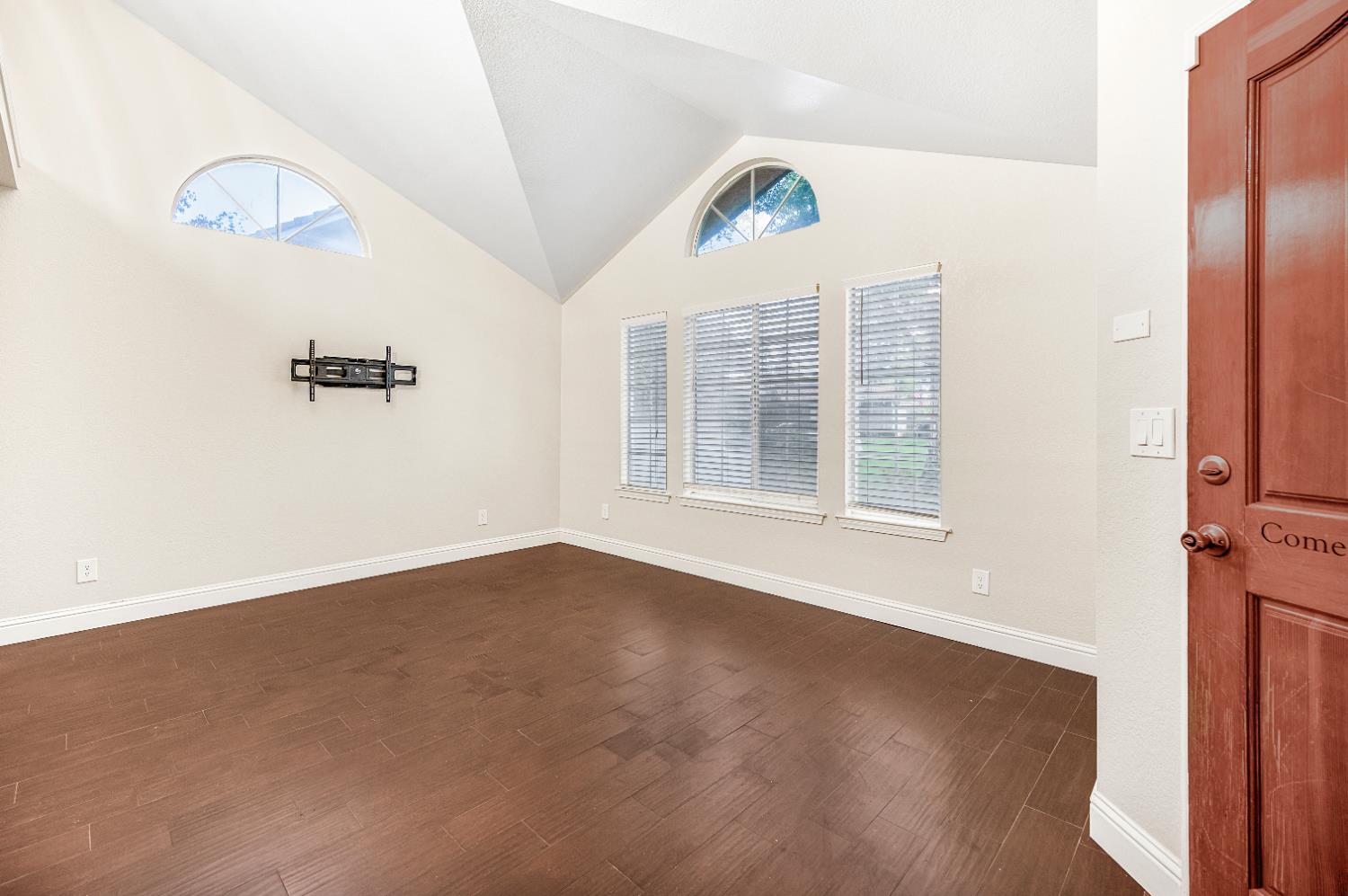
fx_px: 524
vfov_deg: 81.1
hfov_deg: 104.3
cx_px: 674
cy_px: 448
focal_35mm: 14
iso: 400
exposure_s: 1/60
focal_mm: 14
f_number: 4
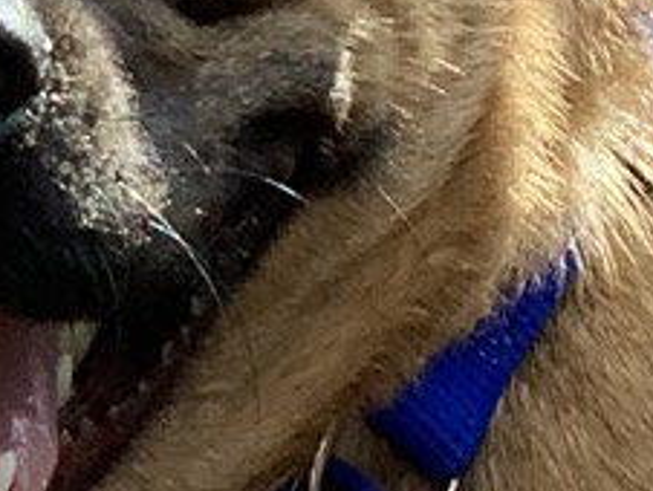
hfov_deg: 4.2
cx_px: 685
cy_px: 583
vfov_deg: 3.2
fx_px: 8894
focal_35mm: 471
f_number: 2.4
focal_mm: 6
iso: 50
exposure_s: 1/122
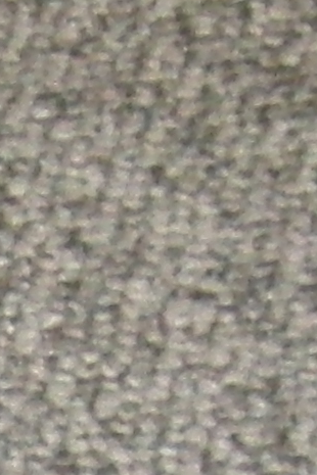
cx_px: -751
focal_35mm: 294
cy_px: 1287
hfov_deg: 4.4
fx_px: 3883
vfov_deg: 6.5
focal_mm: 6.66
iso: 400
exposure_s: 1/40
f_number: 3.9
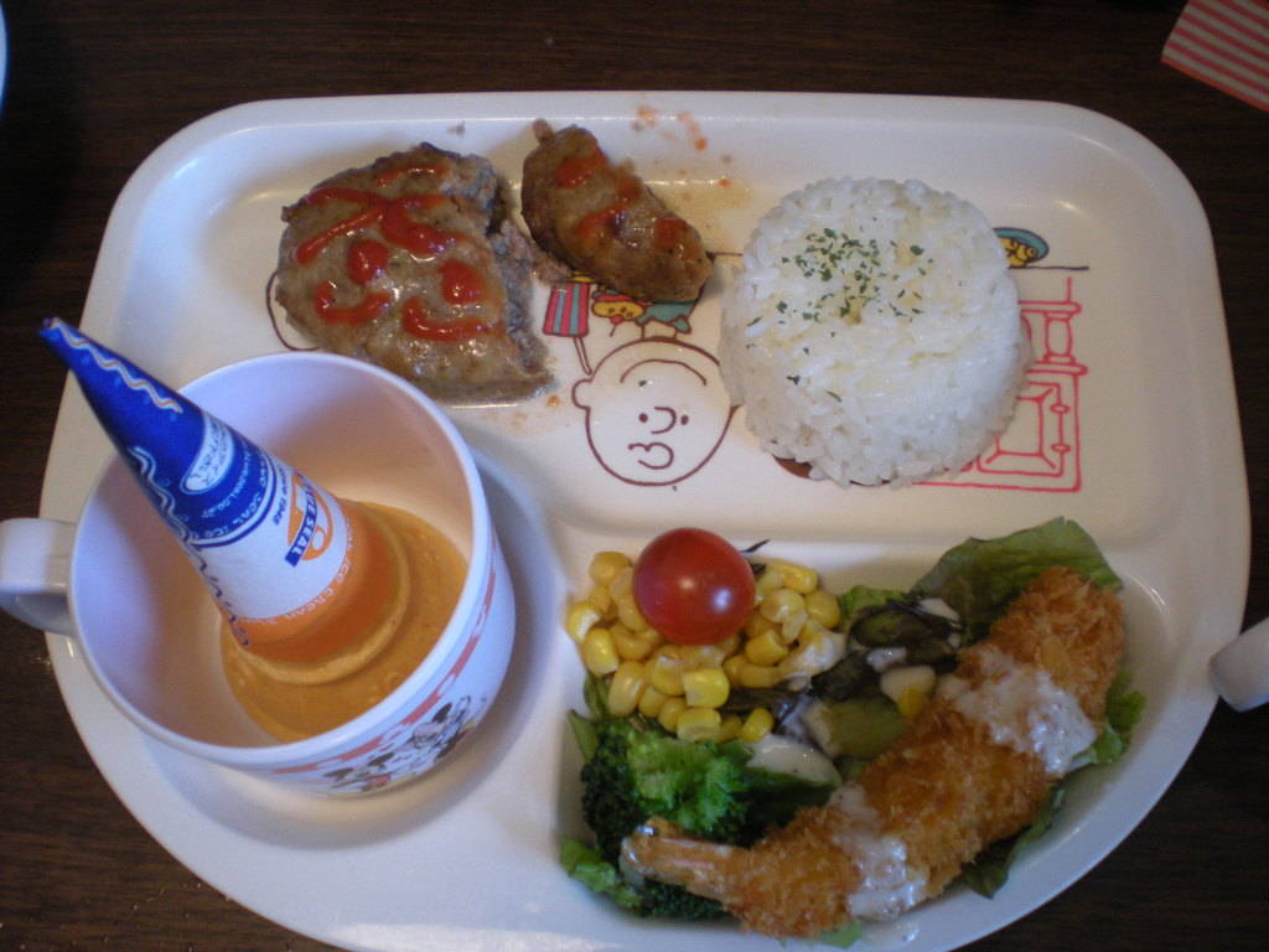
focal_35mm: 38
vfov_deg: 37.7
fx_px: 1393
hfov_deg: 49.0
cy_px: 476
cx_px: 634
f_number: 3.1
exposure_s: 1/42
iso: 200
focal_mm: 6.3
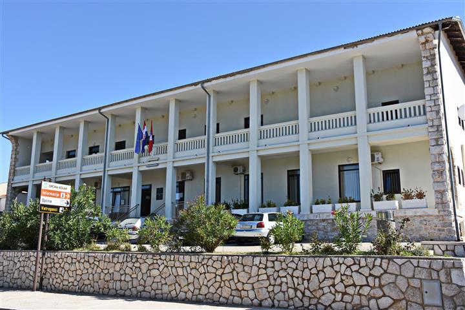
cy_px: 155
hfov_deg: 53.1
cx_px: 232
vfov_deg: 36.9
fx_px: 465
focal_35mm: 36
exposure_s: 1/500
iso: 280
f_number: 8
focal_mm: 24
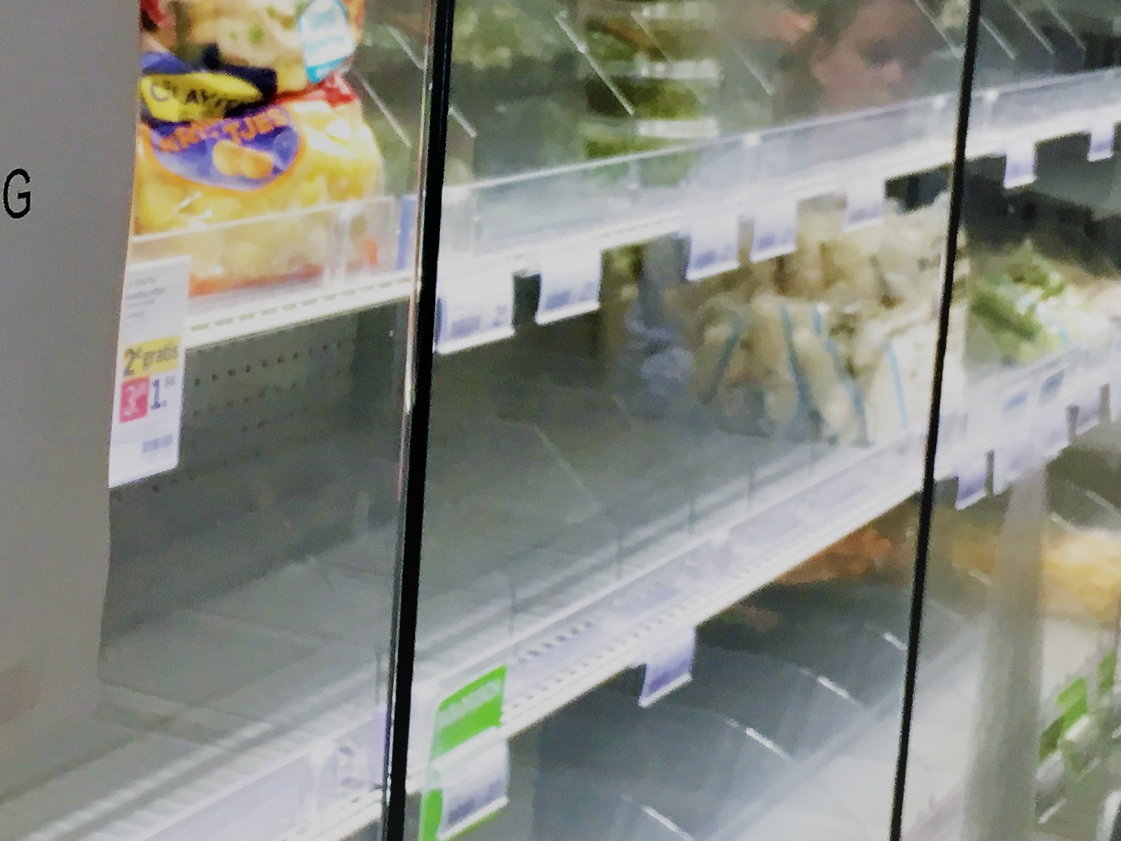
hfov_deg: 24.5
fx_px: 2558
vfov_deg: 18.6
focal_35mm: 79
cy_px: 330
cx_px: 312
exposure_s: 1/33
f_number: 2.2
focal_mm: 4.15
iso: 40
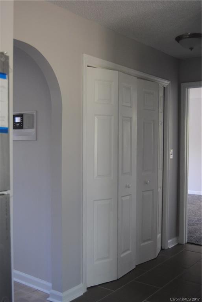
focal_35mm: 39
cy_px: 151
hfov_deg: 34.3
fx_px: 328
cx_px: 101
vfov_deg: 49.5
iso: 360
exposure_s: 1/30
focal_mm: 26
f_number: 4
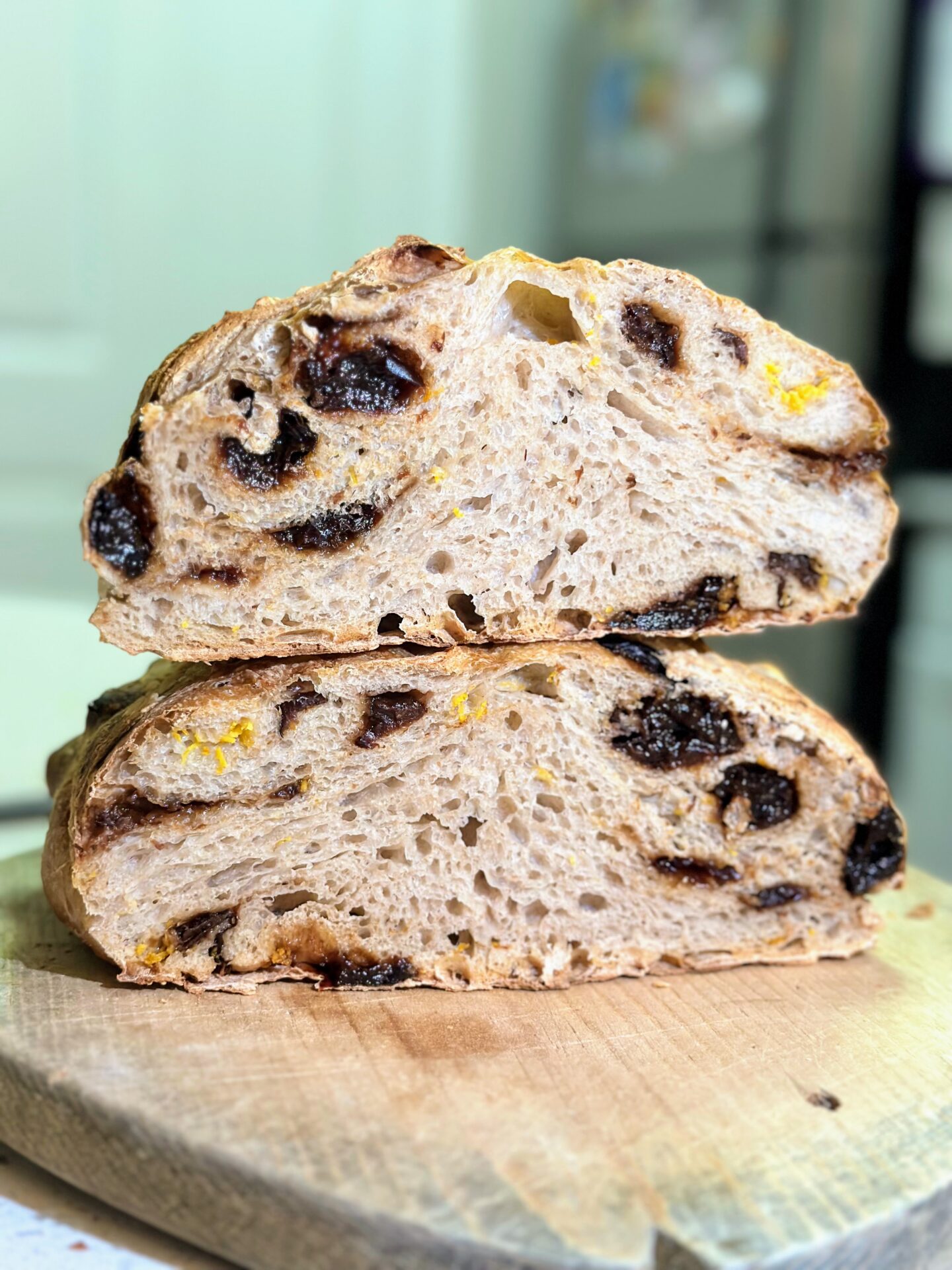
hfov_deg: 30.3
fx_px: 1760
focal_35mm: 48
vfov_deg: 39.7
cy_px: 635
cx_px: 476
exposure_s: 1/60
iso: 320
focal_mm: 6.86
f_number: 1.78
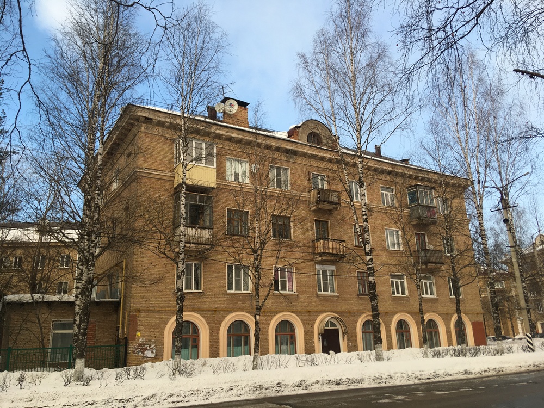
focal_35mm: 29
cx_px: 272
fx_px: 456
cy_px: 204
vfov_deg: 48.2
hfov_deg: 61.7
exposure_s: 1/239
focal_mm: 4.15
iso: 25
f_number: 2.2
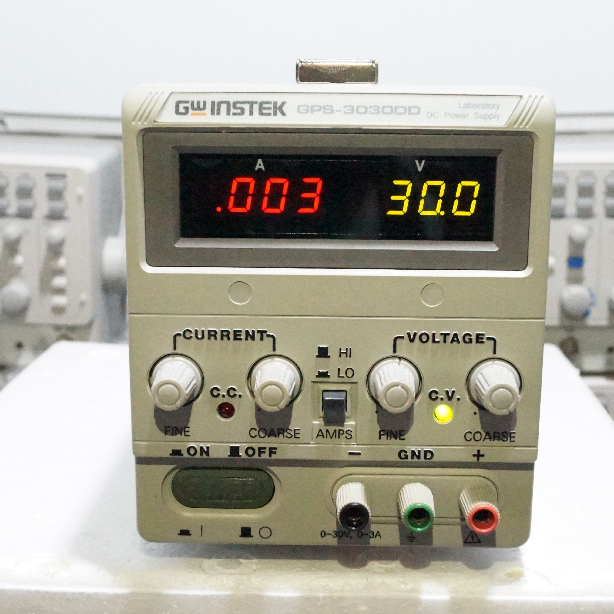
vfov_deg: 34.0
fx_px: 1003
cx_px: 317
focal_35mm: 50
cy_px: 307
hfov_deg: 34.0
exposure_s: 1/200
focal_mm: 26
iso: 12800
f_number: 6.3
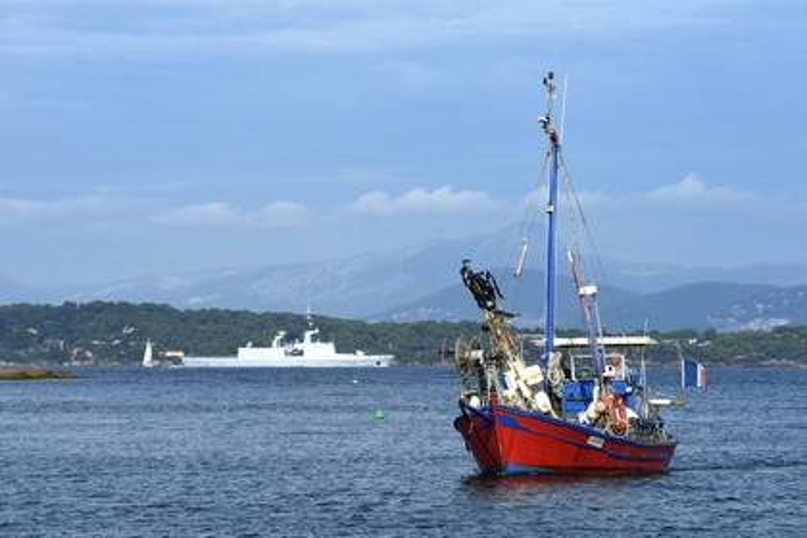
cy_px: 269
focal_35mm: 200
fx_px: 4483
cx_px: 404
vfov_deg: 6.9
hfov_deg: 10.3
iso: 200
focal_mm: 200
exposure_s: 1/320
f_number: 13
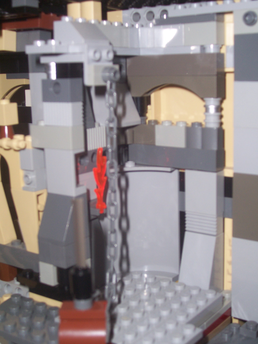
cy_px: 172
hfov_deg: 27.5
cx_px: 129
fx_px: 527
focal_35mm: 53
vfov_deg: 36.2
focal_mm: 8.6
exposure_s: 1/60
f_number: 3.4
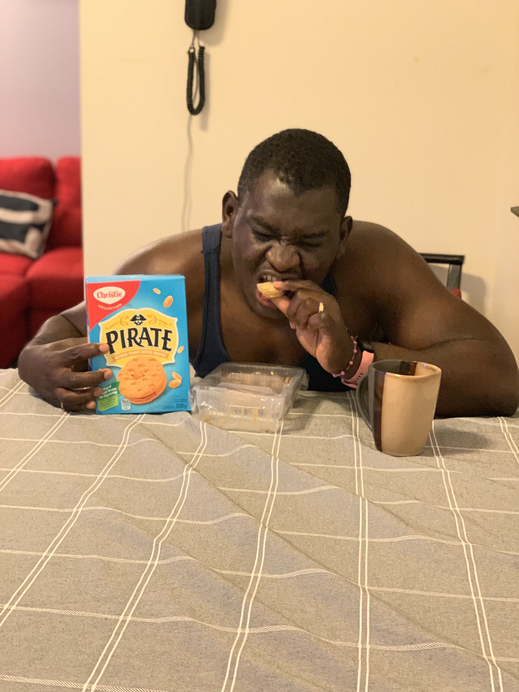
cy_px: 346
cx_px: 260
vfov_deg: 36.8
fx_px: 1040
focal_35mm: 52
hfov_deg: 28.0
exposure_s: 1/30
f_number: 2.4
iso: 640
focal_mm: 6
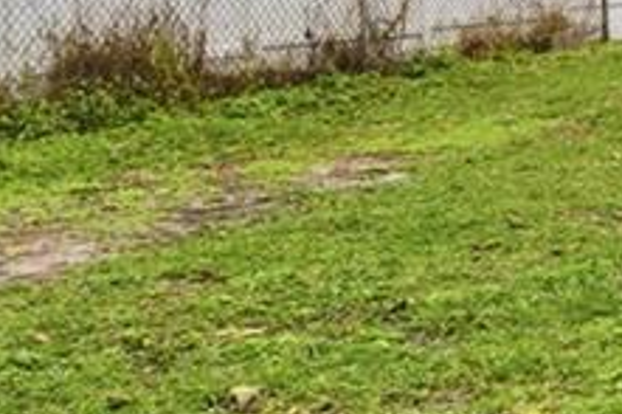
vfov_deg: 11.5
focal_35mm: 116
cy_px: -93
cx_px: 1911
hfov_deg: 10.9
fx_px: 2003
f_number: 11
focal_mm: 16
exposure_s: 1/400
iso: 125
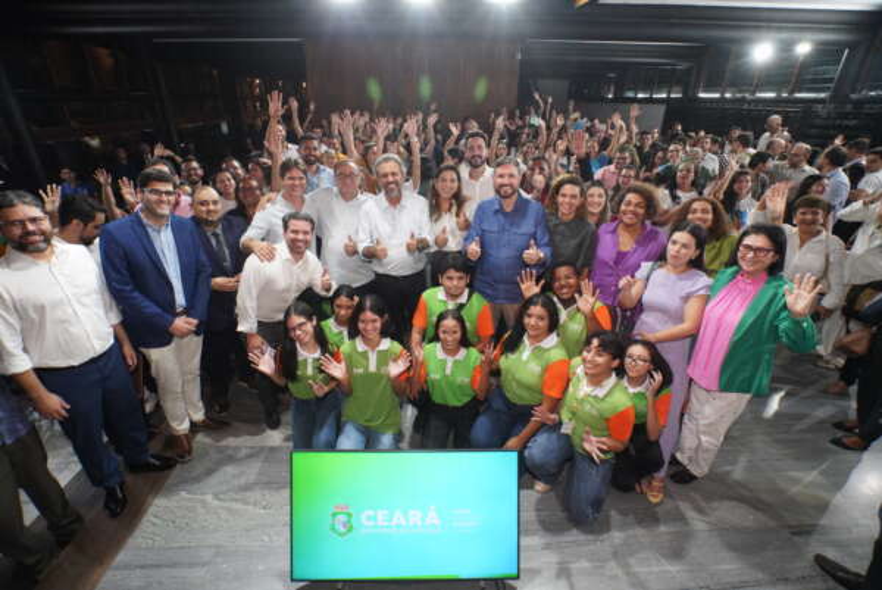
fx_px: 392
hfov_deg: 96.7
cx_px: 441
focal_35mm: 16
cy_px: 295
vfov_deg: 73.8
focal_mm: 16
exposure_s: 1/160
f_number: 7.1
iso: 8000
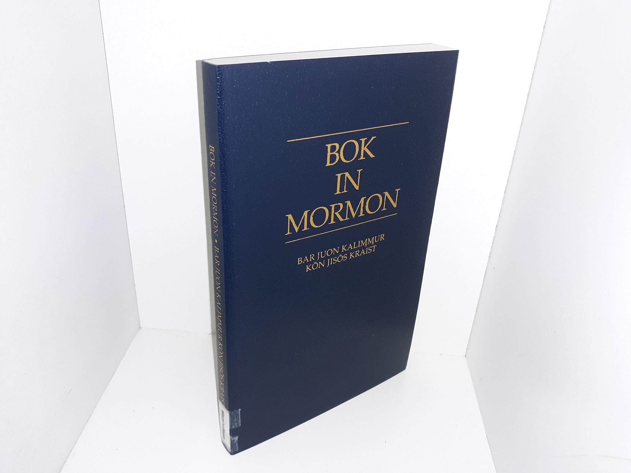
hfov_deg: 63.4
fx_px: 510
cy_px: 236
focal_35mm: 28
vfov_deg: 49.7
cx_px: 316
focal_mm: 3.7
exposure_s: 1/120
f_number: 1.7
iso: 64
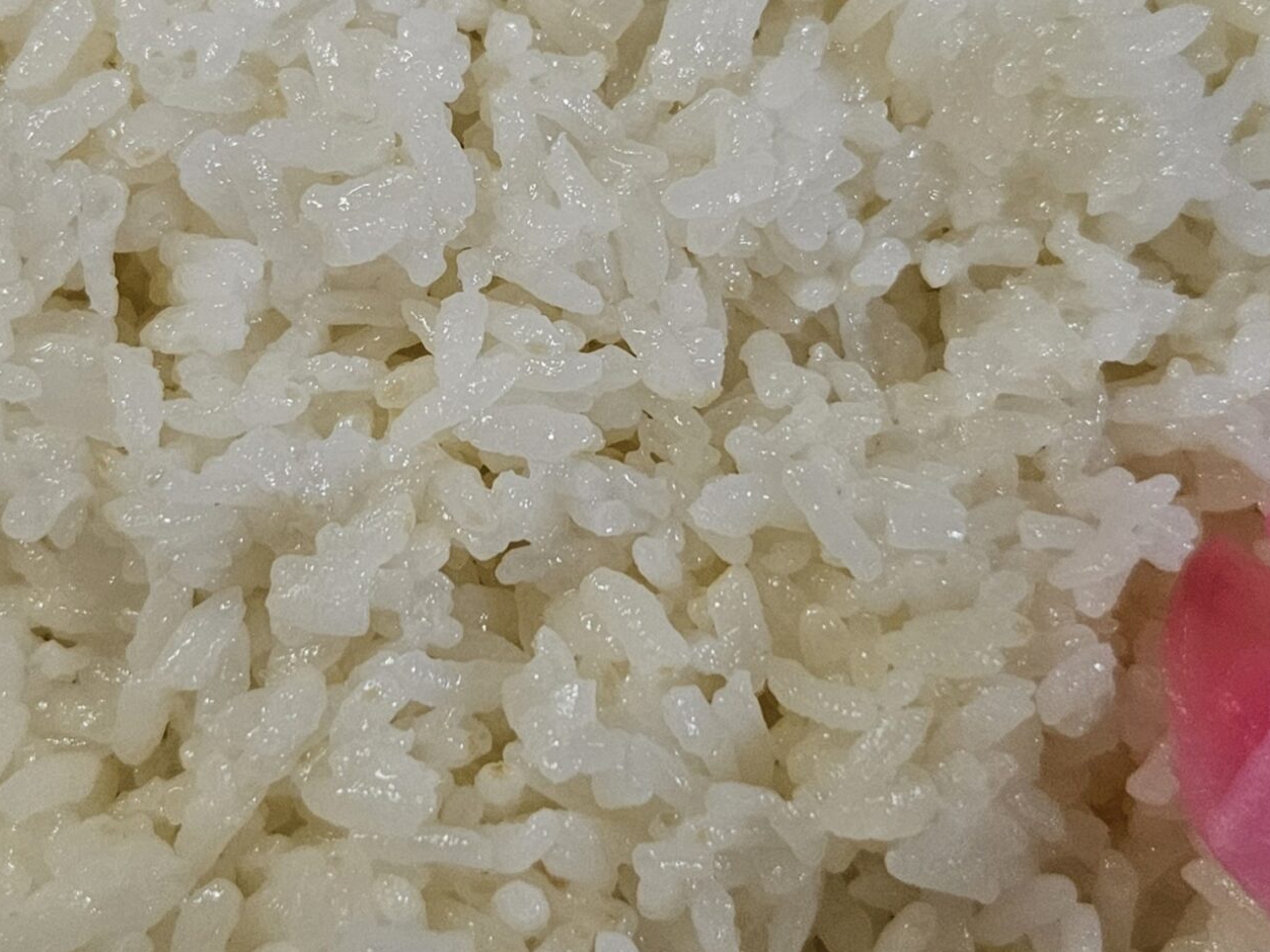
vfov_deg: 30.8
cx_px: 644
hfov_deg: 40.4
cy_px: 373
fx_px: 1725
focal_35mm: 47
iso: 320
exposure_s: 1/120
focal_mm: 5.4
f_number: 1.8
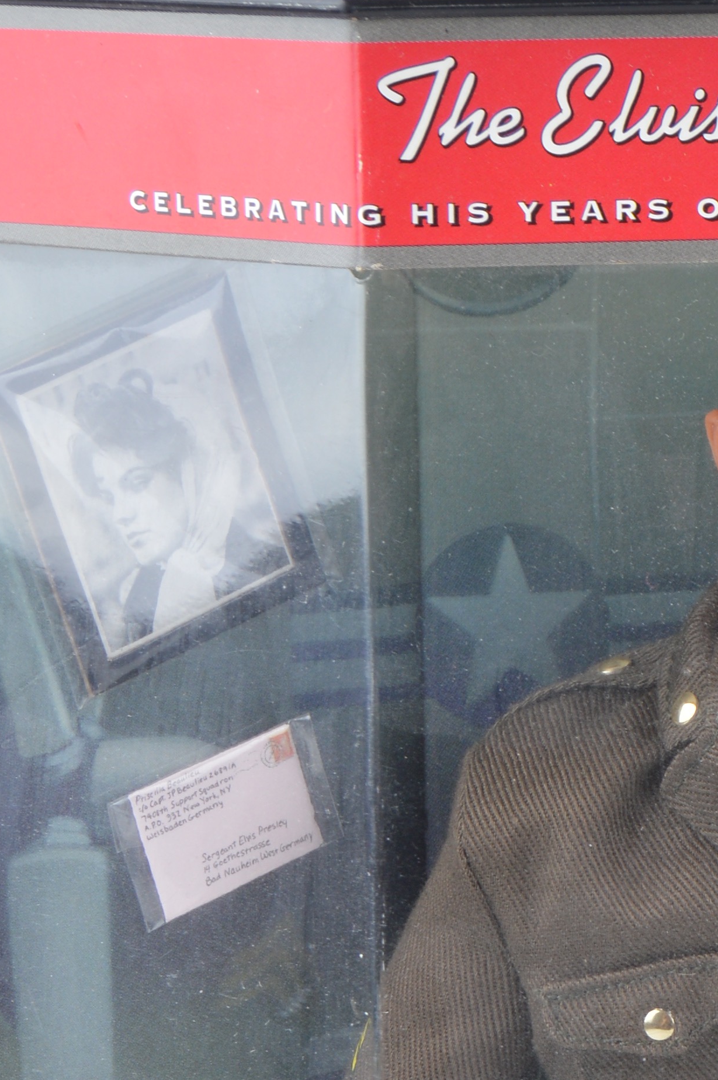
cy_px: 1395
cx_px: 764
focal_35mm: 205
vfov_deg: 9.9
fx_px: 6145
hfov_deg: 6.7
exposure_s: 1/30
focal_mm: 42
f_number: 9
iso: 100
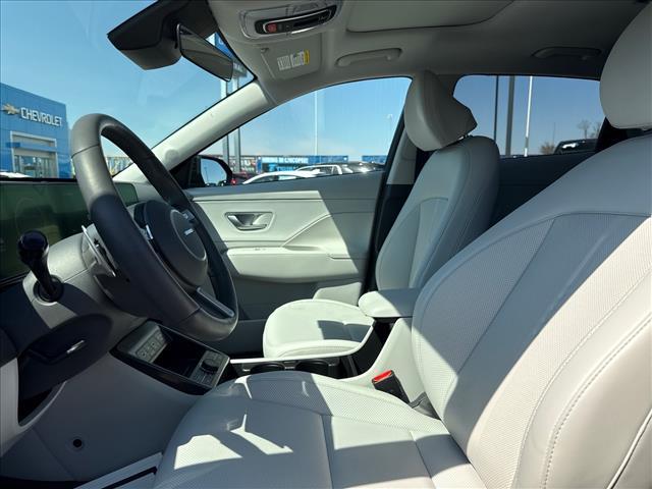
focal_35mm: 24
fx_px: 452
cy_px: 244
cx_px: 326
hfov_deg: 71.6
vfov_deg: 56.8
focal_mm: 6.76
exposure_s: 1/1046
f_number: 1.78
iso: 80
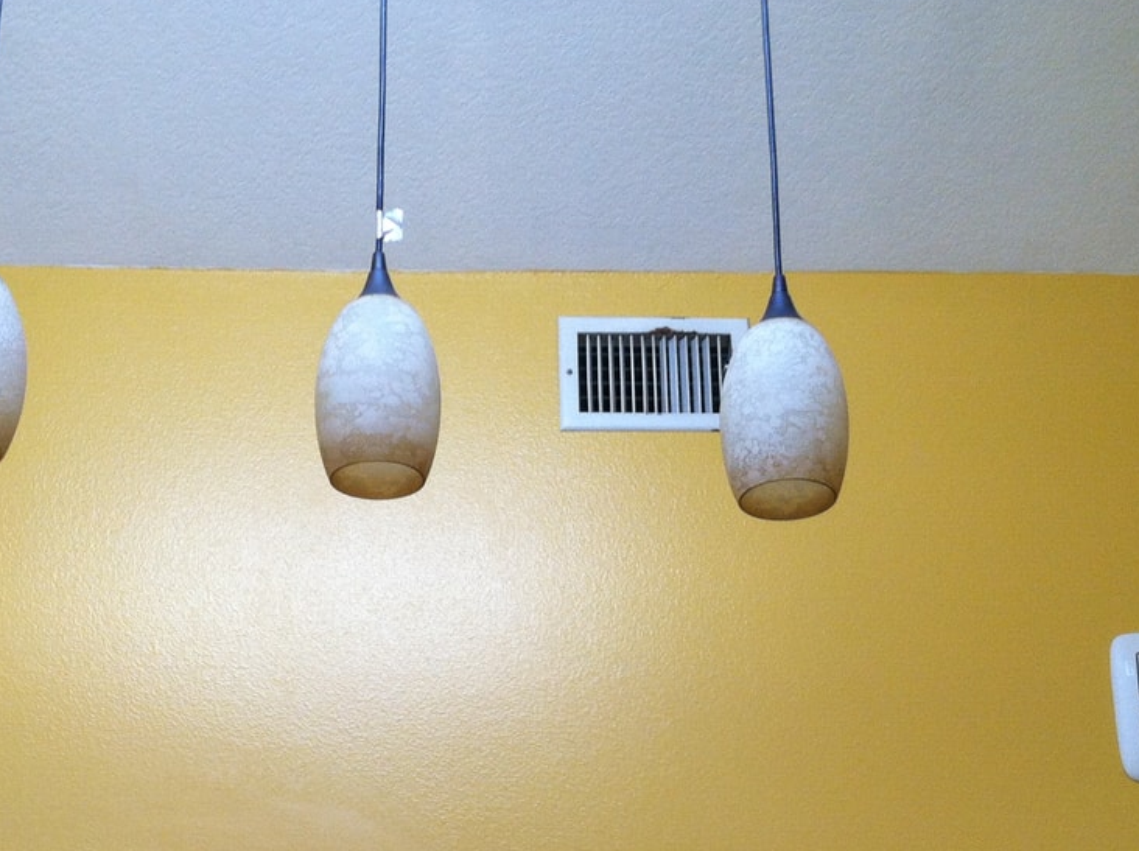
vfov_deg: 22.5
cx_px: 432
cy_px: 708
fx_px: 2103
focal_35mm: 64
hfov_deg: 30.2
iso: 80
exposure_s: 1/30
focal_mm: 3.85
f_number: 2.8
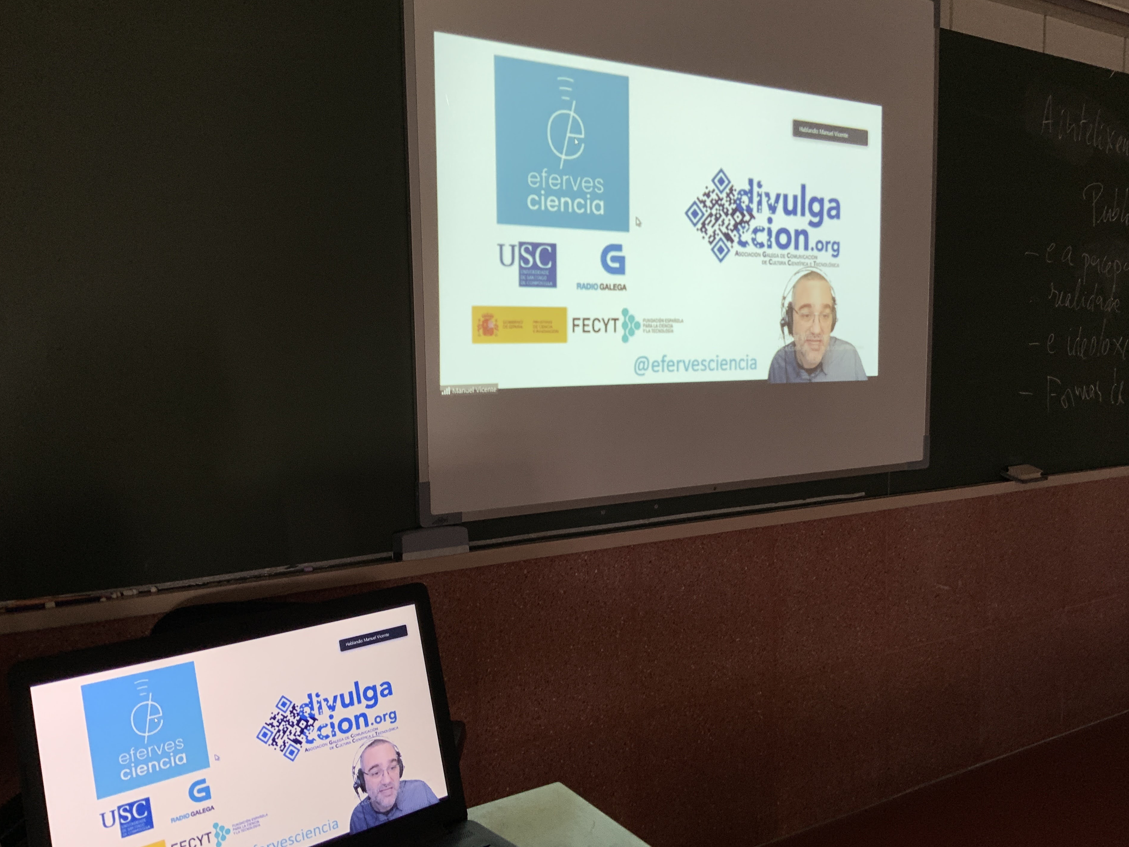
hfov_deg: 58.3
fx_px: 1011
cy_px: 439
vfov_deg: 45.4
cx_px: 588
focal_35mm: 31
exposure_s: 1/120
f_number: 1.8
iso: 25
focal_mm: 3
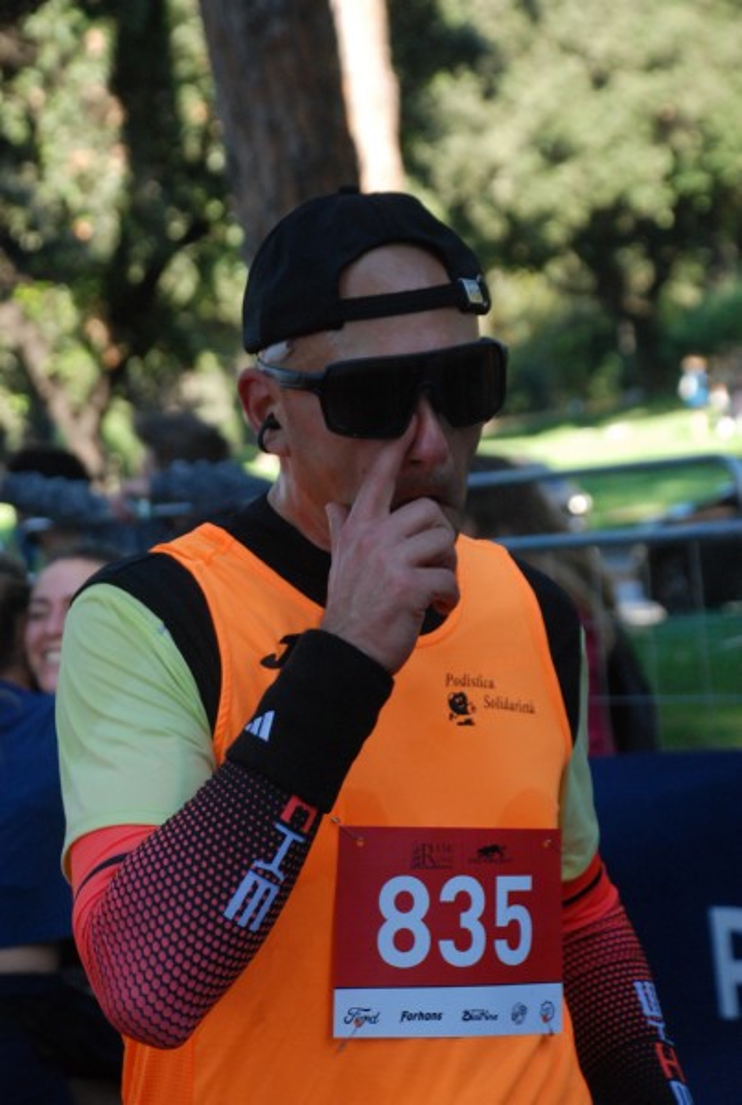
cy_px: 552
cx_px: 371
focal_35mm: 112
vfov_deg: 18.1
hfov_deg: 12.2
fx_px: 3460
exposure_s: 1/400
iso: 1000
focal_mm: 75
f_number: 5.6
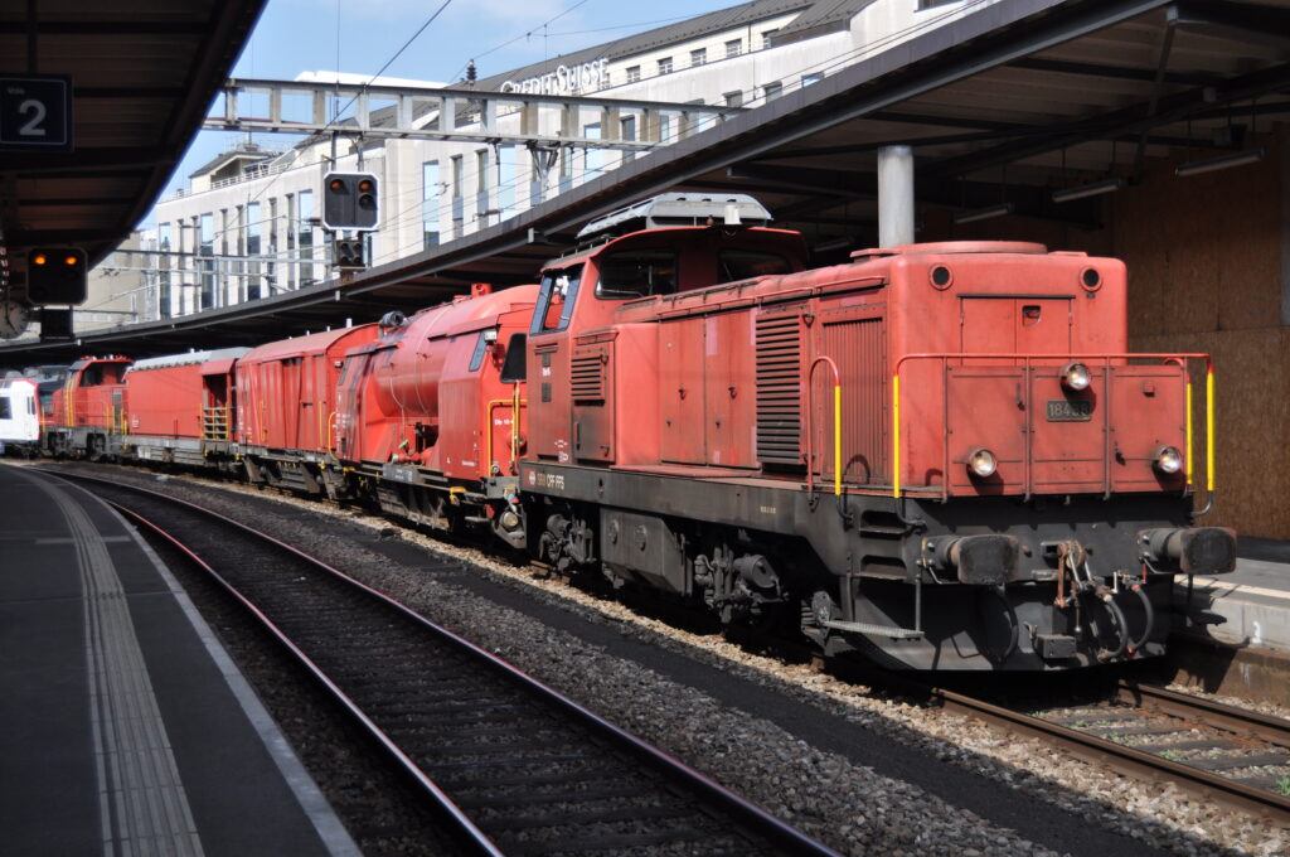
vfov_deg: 25.7
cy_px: 428
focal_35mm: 52
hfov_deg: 37.9
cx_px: 645
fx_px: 1879
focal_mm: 35
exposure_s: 1/1250
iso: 400
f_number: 5.6
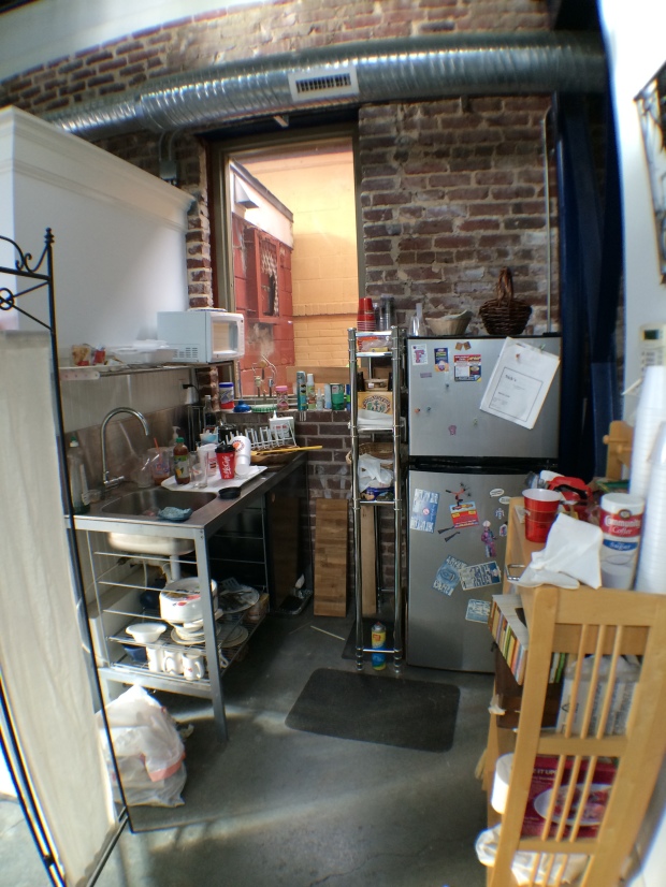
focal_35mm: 29
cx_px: 333
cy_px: 444
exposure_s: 1/30
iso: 100
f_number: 2.2
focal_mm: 4.15
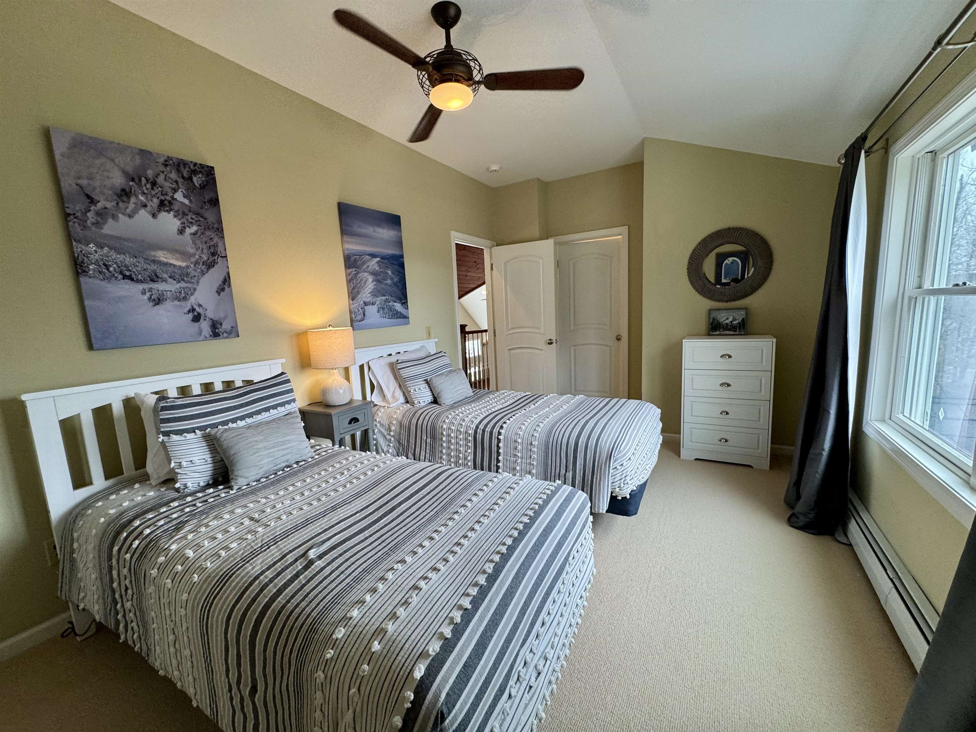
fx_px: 395
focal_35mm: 14
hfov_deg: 102.1
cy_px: 366
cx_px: 488
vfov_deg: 85.7
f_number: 2.2
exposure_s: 1/120
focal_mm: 2.22
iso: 160
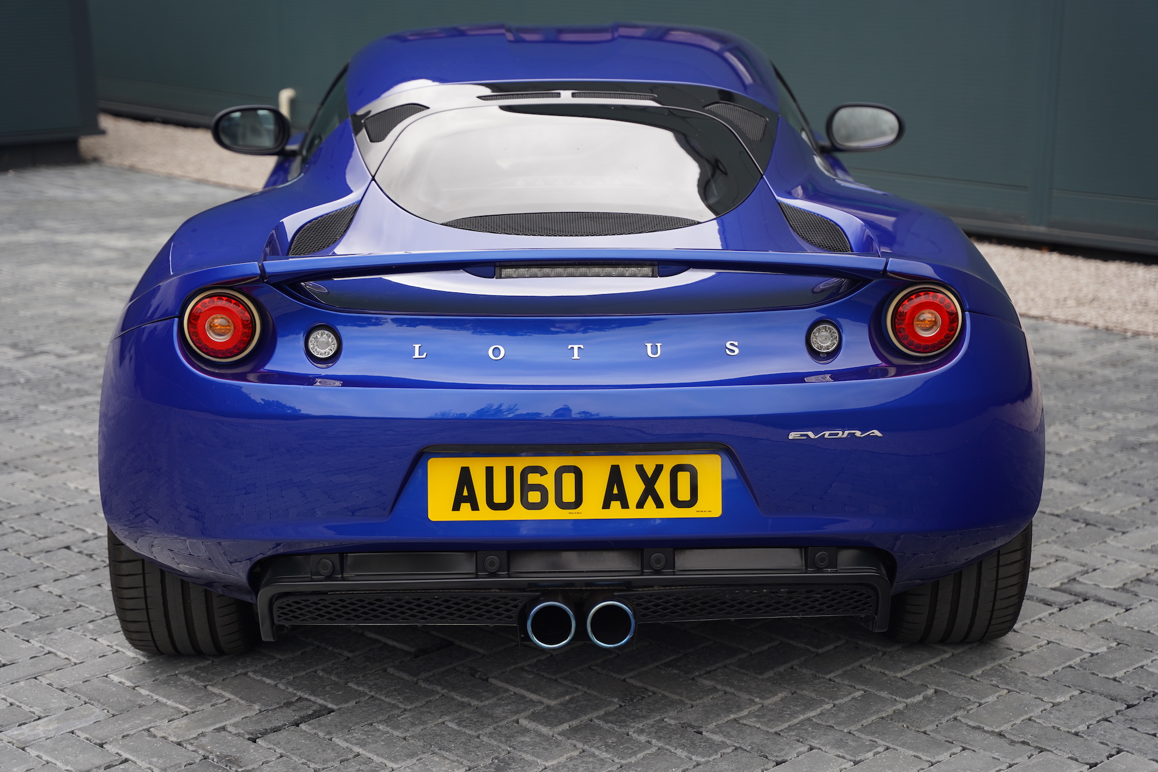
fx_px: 2036
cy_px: 386
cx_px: 579
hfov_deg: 31.8
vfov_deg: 21.5
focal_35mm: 63
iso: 100
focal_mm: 63.3
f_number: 2.8
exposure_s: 1/125
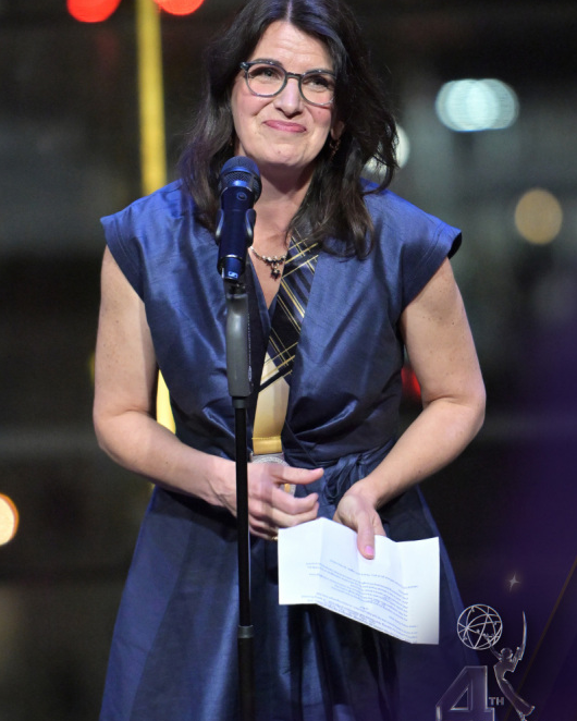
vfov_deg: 5.7
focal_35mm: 340
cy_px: 344
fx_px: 7254
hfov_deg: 4.6
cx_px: 289
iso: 4000
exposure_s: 1/400
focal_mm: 200
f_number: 2.8
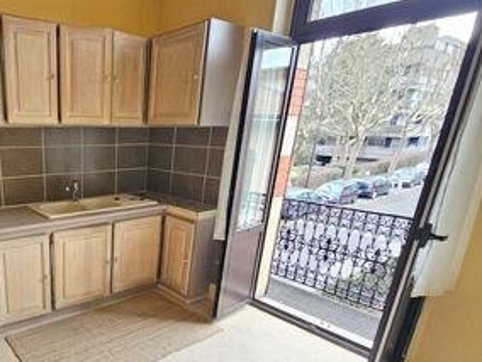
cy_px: 238
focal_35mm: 22
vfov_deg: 59.8
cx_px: 83
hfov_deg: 67.7
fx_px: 306
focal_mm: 2.2
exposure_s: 1/71
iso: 64
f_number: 2.2
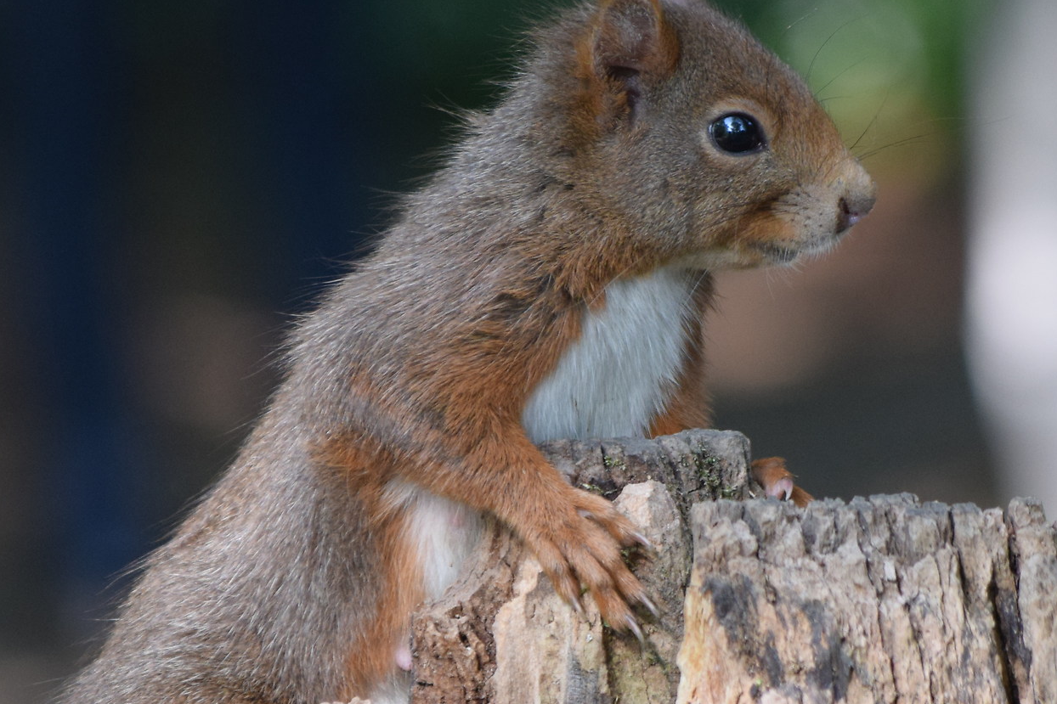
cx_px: 577
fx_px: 13591
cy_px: 406
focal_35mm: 463
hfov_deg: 4.5
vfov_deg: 3.0
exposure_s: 1/500
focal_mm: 160
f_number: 5.3
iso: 1100
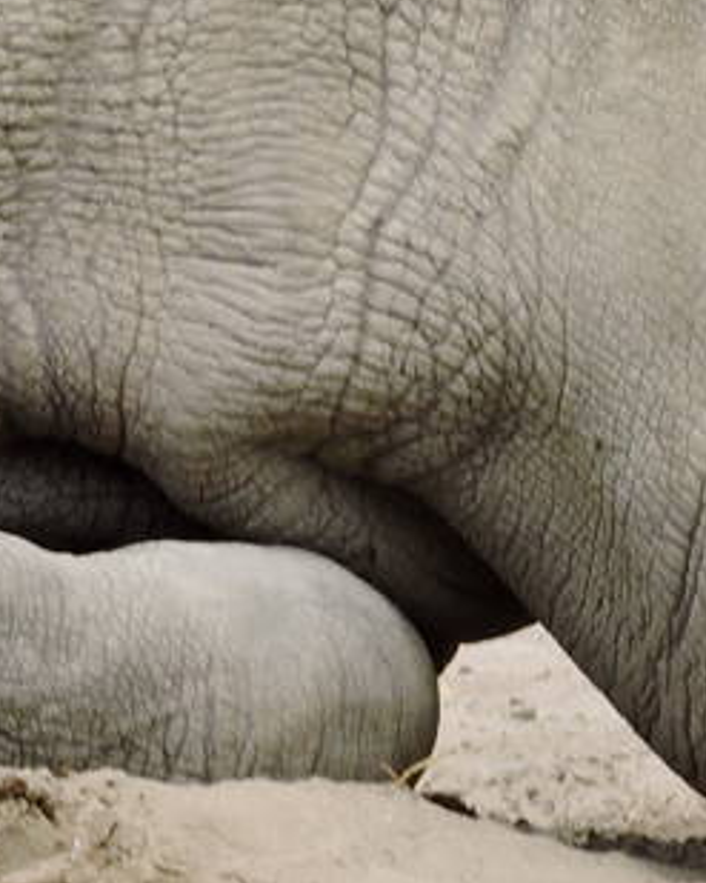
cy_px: 320
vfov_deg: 0.9
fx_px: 57437
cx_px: 254
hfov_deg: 0.7
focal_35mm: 2198
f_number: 4.9
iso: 100
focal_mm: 77.6
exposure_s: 1/400
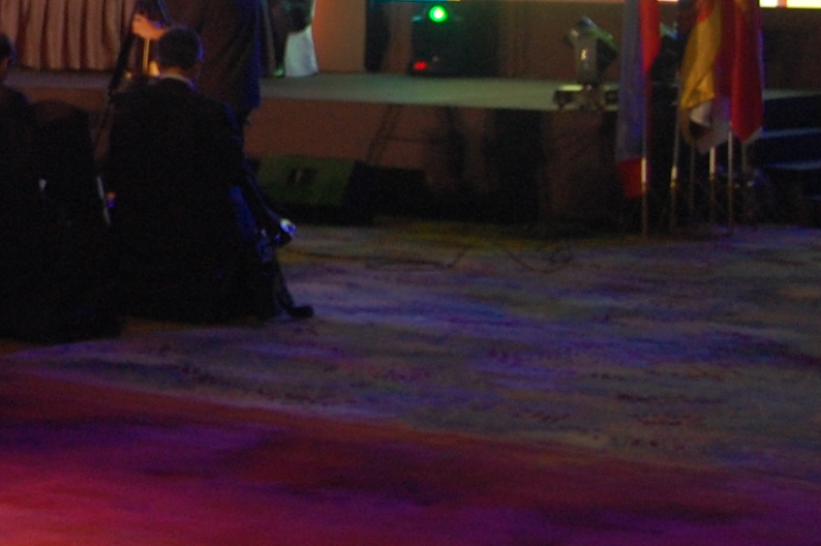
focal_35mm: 125
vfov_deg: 10.7
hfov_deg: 14.7
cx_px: -585
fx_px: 2848
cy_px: -207
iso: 560
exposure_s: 1/60
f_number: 4
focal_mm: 22
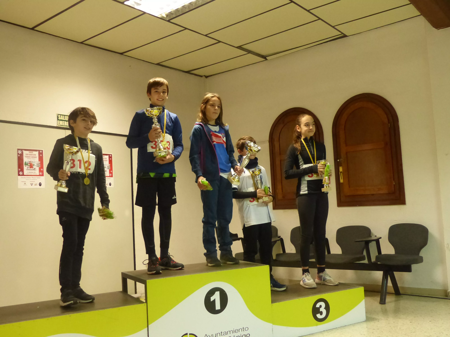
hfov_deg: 54.0
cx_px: 225
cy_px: 168
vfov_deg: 41.8
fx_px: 442
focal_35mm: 34
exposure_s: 1/50
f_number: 2.8
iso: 800
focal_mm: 6
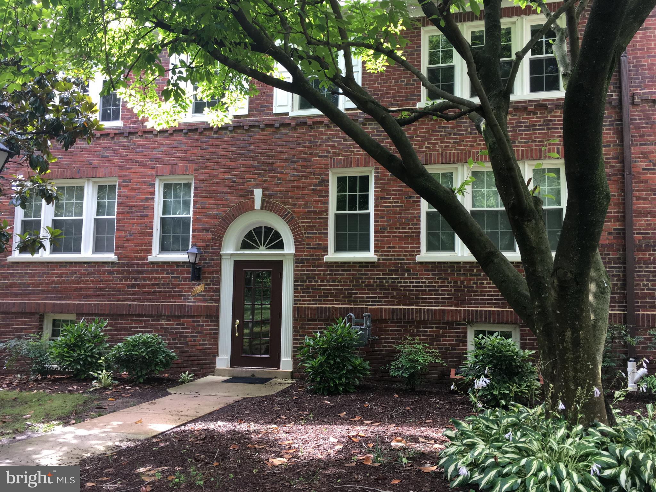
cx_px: 328
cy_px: 246
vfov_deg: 48.2
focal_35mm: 29
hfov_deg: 61.7
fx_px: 550
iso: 40
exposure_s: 1/120
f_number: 2.2
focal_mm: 4.15
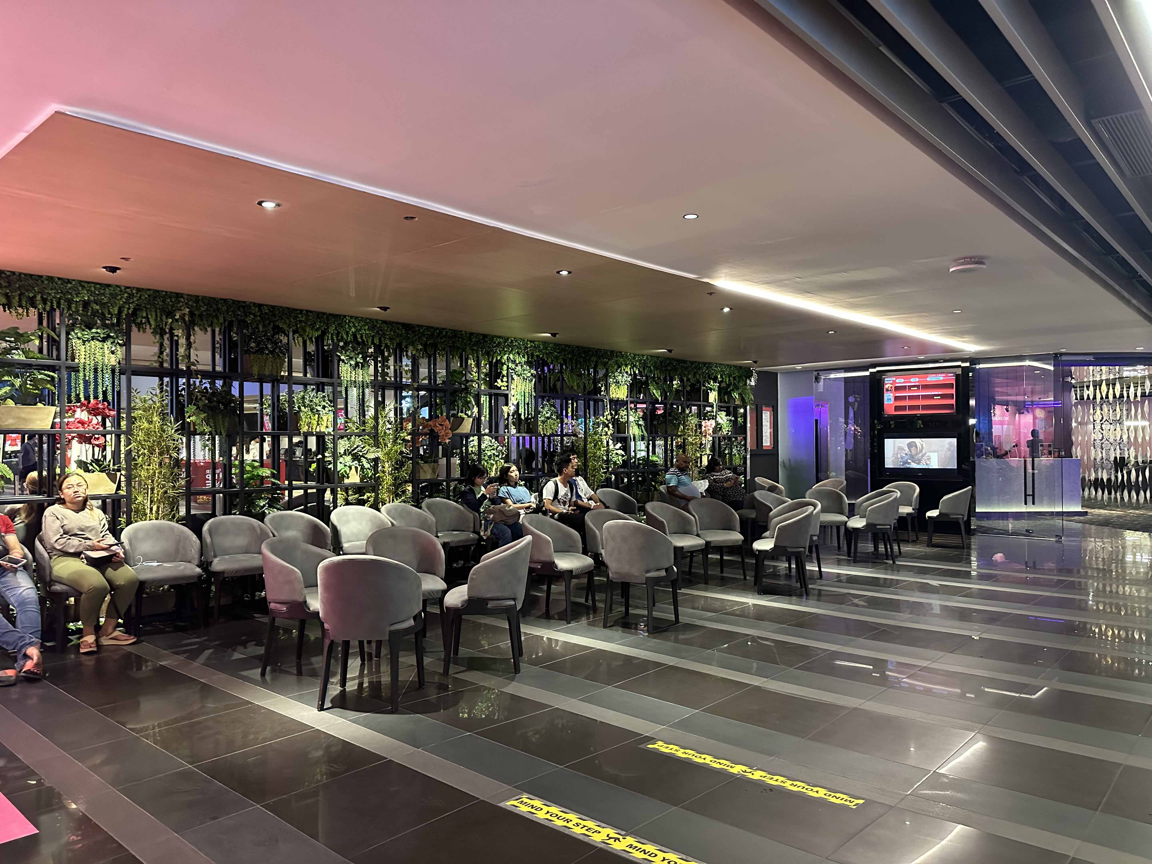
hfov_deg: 71.6
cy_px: 432
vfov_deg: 56.8
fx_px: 799
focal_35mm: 24
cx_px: 576
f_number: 1.78
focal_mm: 6.86
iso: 640
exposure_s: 1/50
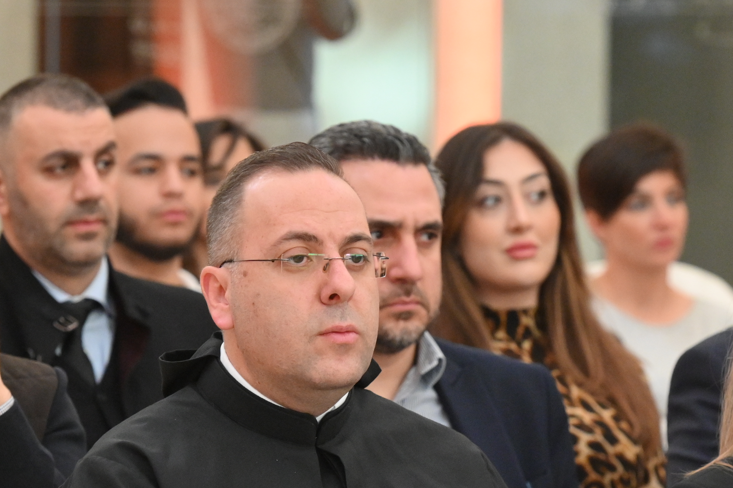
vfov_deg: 3.8
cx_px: 462
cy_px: 467
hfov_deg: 5.6
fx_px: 7429
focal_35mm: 365
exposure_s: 1/250
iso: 4000
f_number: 5.6
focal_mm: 160
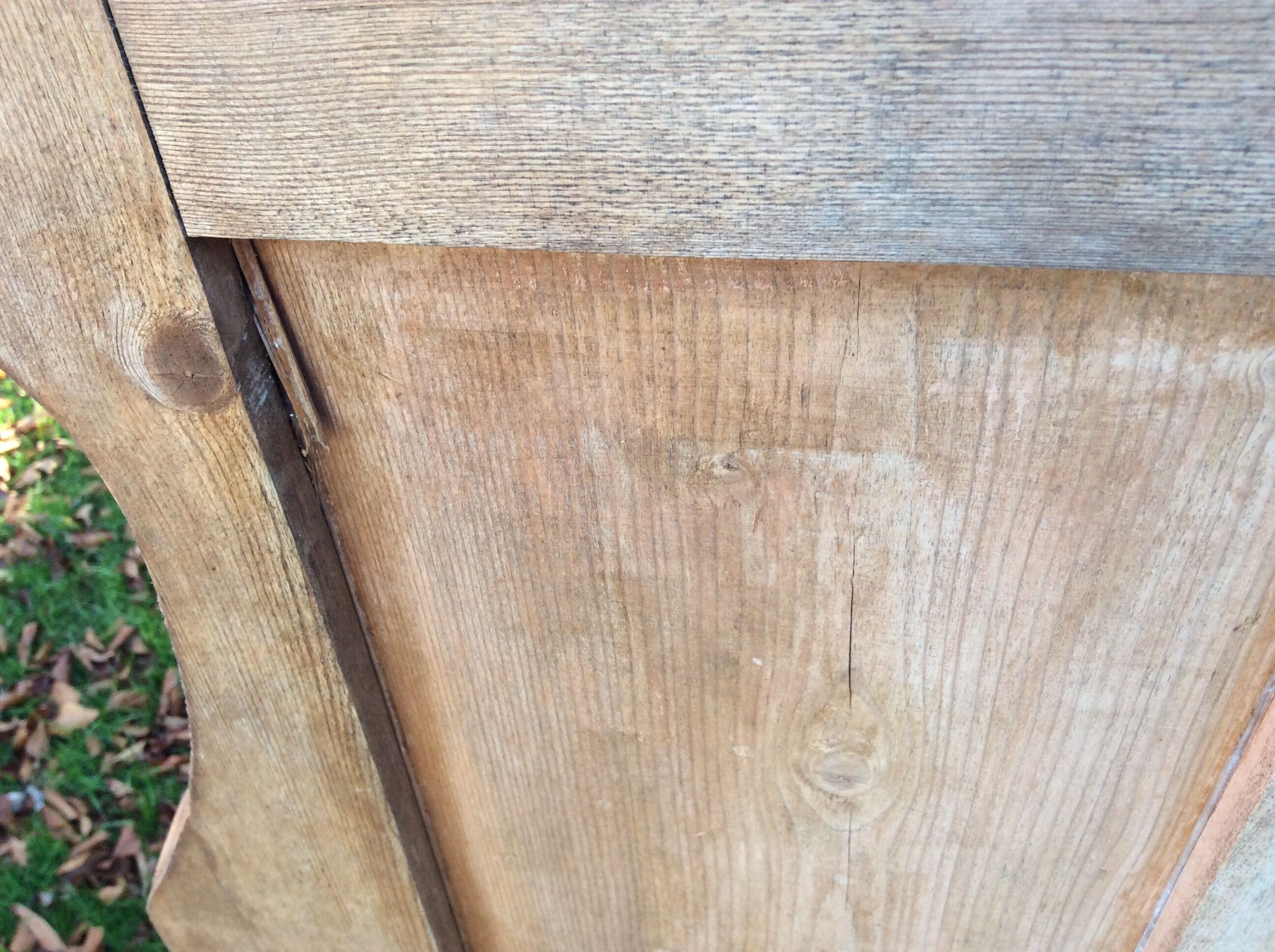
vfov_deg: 44.1
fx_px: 1177
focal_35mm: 32
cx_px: 638
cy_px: 476
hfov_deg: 56.9
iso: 64
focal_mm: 3.3
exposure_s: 1/100
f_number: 2.4
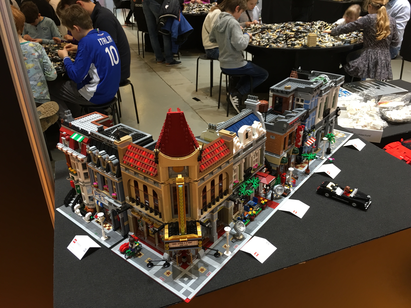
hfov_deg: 61.7
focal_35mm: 29
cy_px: 154
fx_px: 344
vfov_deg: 48.2
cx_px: 206
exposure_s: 1/17
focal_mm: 4.15
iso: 50
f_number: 2.2
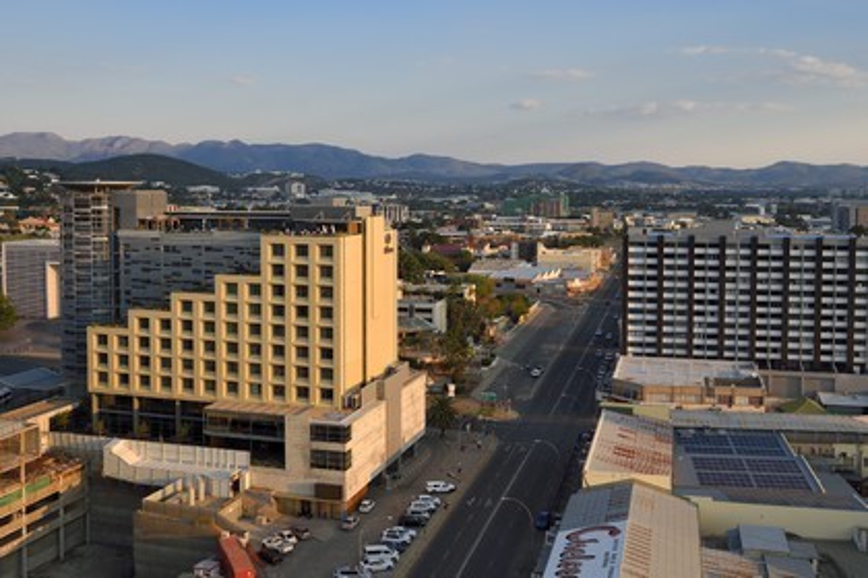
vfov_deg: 42.3
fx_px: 747
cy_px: 289
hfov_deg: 60.3
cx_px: 434
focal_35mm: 31
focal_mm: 31
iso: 200
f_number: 8
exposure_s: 1/250
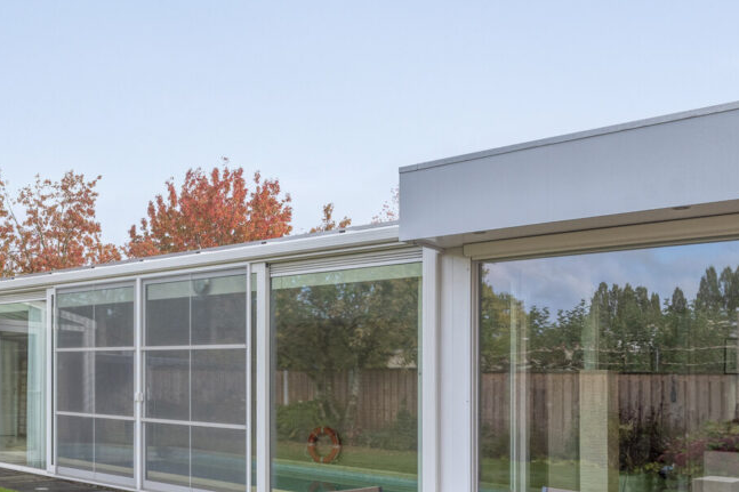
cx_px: 79
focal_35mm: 38
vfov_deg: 33.3
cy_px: 437
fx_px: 780
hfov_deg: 46.0
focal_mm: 16
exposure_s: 1/160
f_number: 8
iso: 200
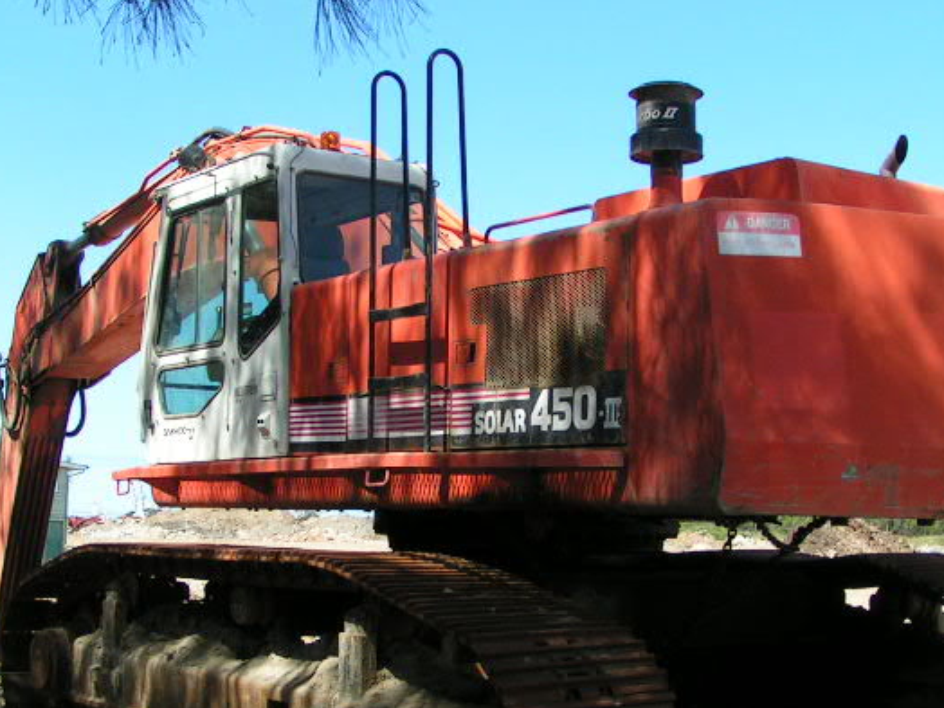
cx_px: 495
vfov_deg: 25.2
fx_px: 1582
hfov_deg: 33.2
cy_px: 393
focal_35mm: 58
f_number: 5.6
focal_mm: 5.8
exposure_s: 1/250
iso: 50
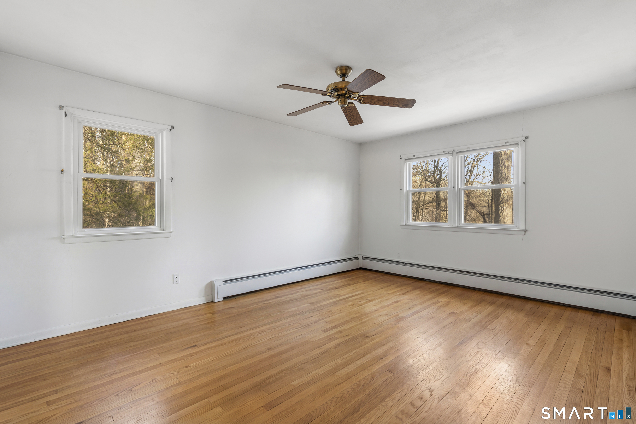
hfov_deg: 96.7
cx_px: 318
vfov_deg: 73.7
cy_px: 212
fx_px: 283
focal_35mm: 16
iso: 200
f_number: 9
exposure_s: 5
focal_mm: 16
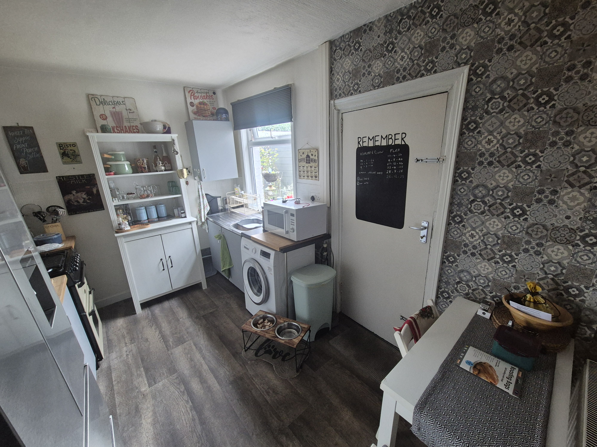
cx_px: 298
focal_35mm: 13
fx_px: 224
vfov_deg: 89.9
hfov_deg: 106.2
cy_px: 224
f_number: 2.2
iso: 640
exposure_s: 1/50
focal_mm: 2.2
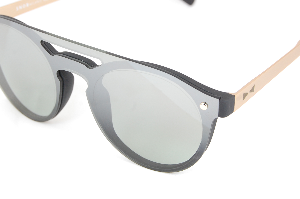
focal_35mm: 98
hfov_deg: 20.8
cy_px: 69
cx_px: 150
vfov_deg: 13.9
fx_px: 815
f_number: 10
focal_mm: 48
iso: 800
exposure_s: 1/160
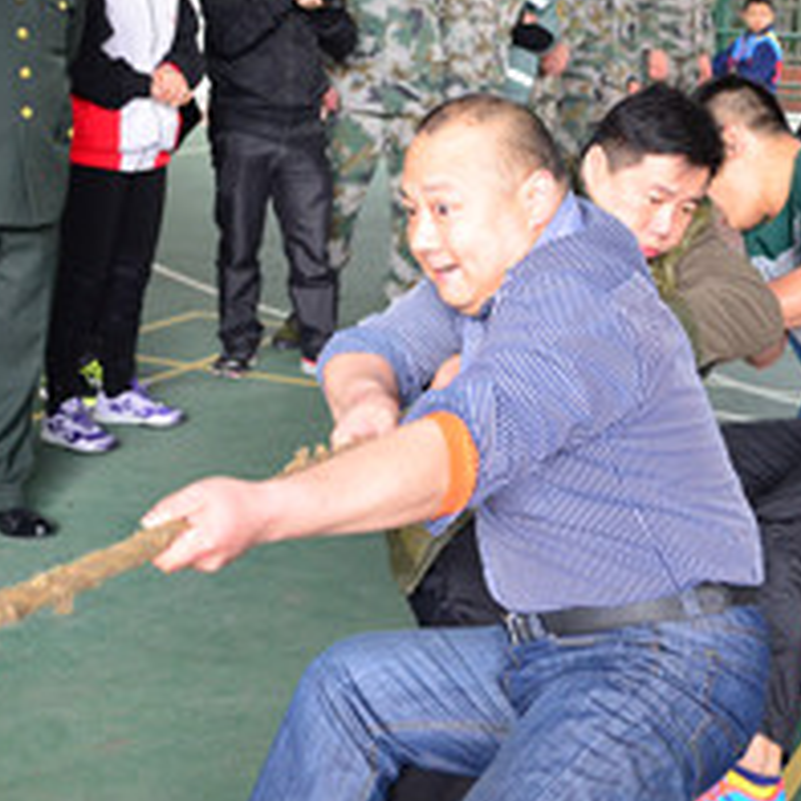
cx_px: 529
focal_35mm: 67
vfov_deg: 25.7
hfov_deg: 25.6
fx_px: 1754
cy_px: 403
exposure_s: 1/80
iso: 1600
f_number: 4.2
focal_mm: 26
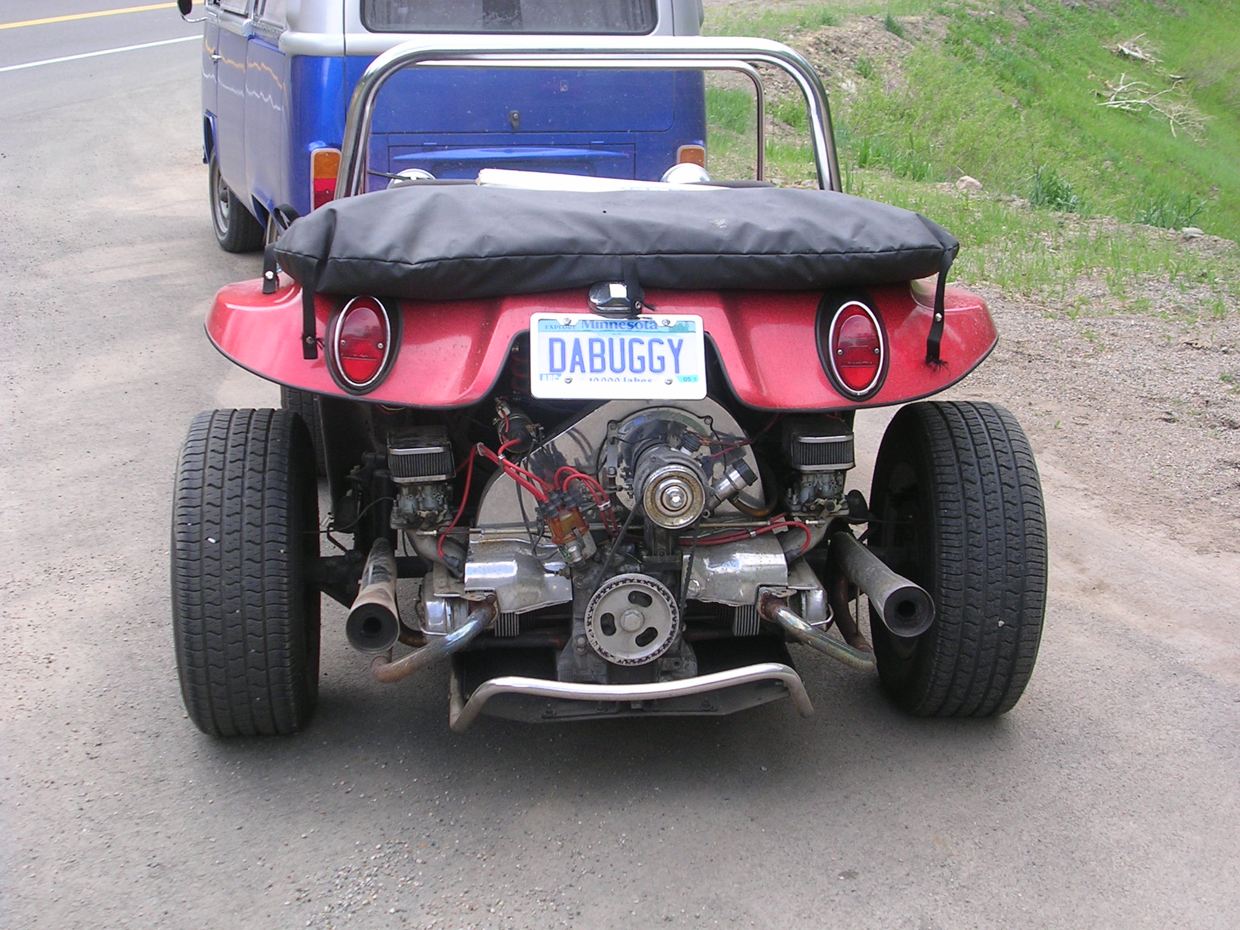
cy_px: 465
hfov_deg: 34.3
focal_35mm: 56
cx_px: 620
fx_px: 2006
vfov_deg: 26.1
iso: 50
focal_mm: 8.5
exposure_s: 1/157
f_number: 3.3
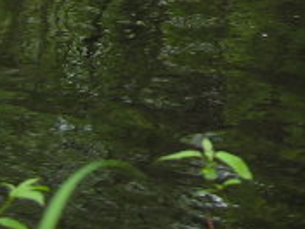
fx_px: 2379
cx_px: 532
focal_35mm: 270
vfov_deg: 5.4
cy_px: -191
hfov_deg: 7.2
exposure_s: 1/125
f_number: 3.1
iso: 50
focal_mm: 13.8
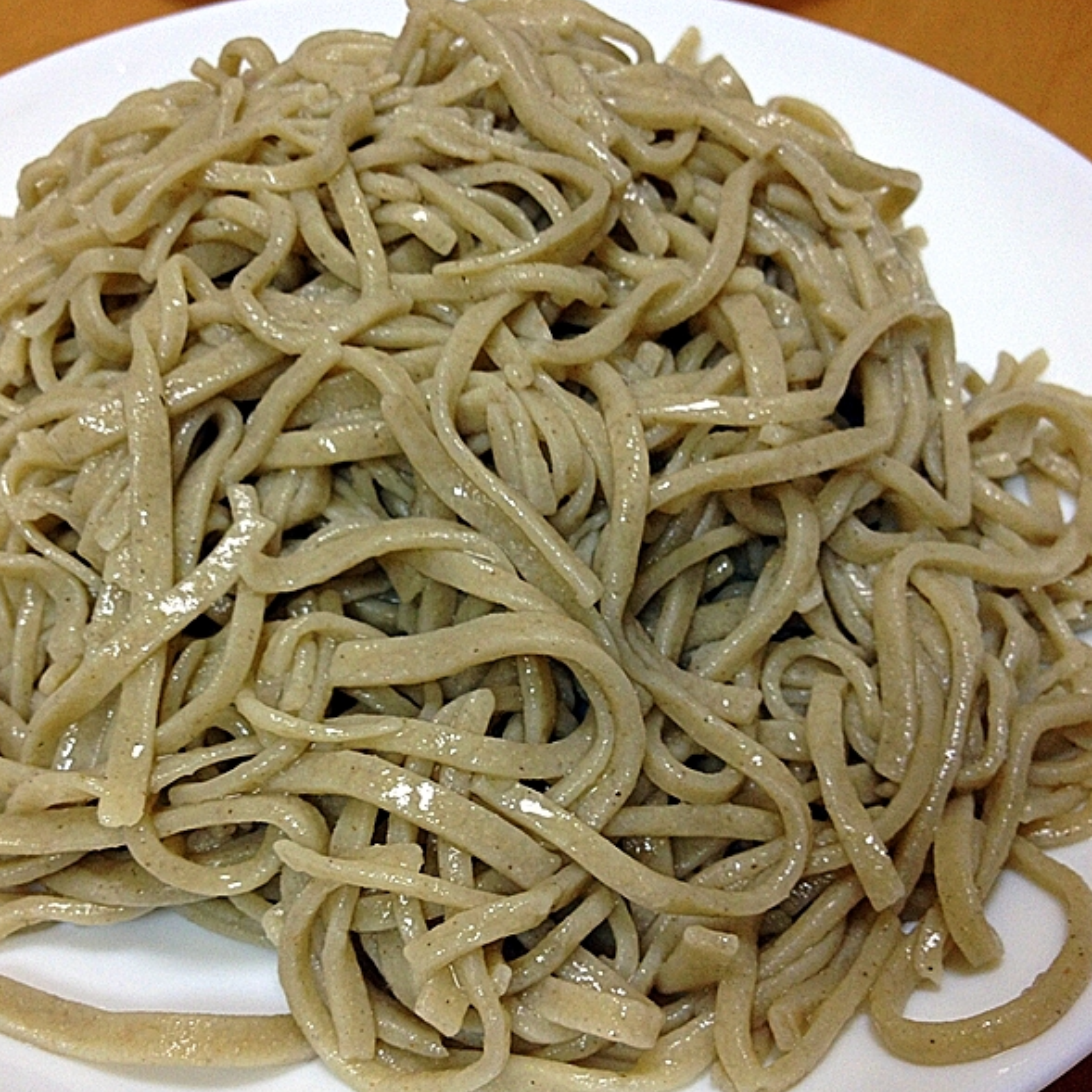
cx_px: 430
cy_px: 551
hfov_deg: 39.8
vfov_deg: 40.0
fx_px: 1499
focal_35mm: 42
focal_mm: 4.28
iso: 80
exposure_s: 1/20
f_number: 2.4
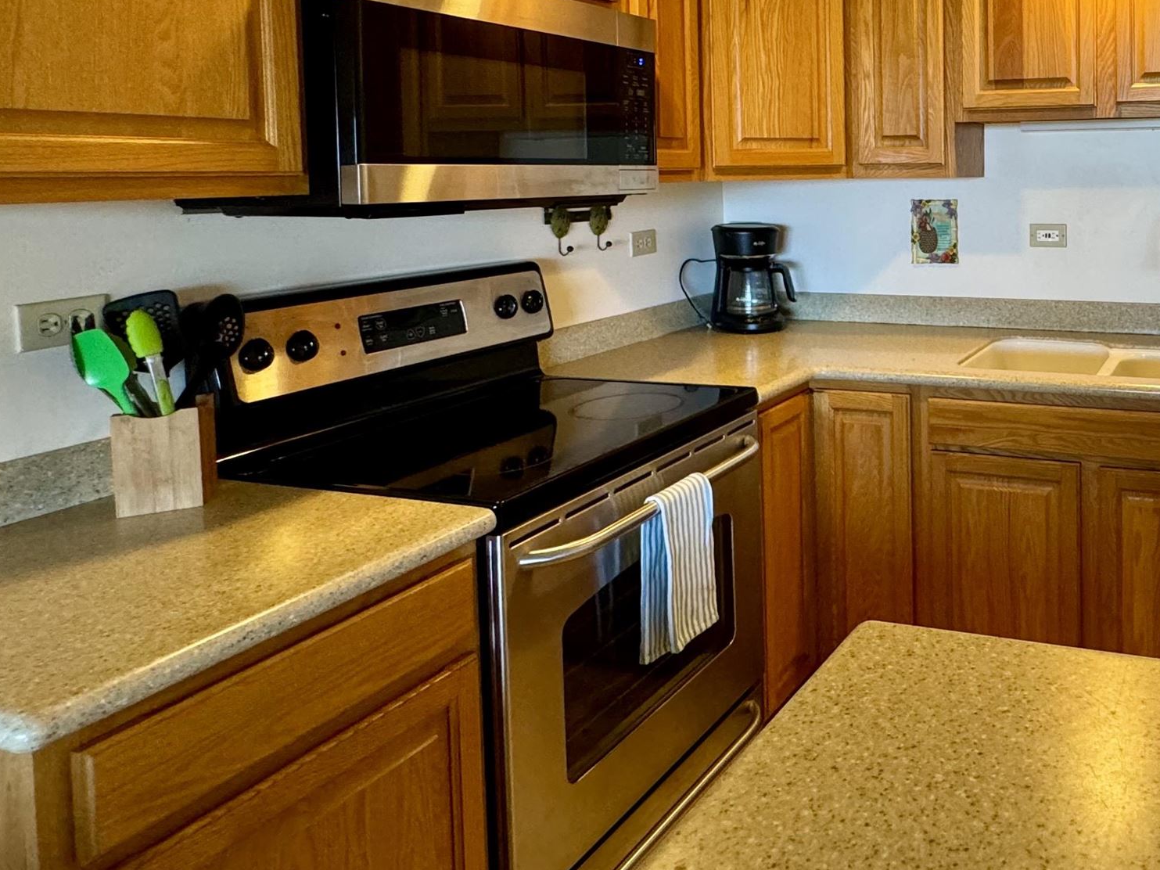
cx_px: 983
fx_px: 972
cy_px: 208
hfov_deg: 55.6
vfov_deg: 46.3
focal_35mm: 29
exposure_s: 1/120
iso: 250
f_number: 2.2
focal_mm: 2.22
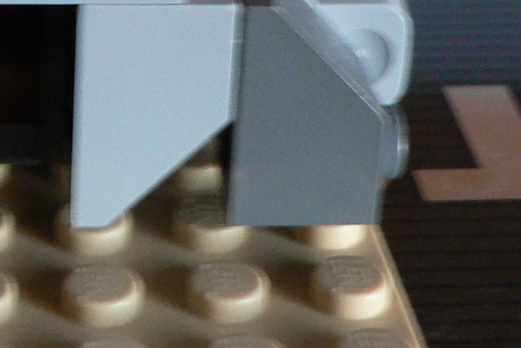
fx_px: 1693
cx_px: -42
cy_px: -235
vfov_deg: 11.1
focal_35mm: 117
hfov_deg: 17.0
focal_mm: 6
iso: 200
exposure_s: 1/15
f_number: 2.8
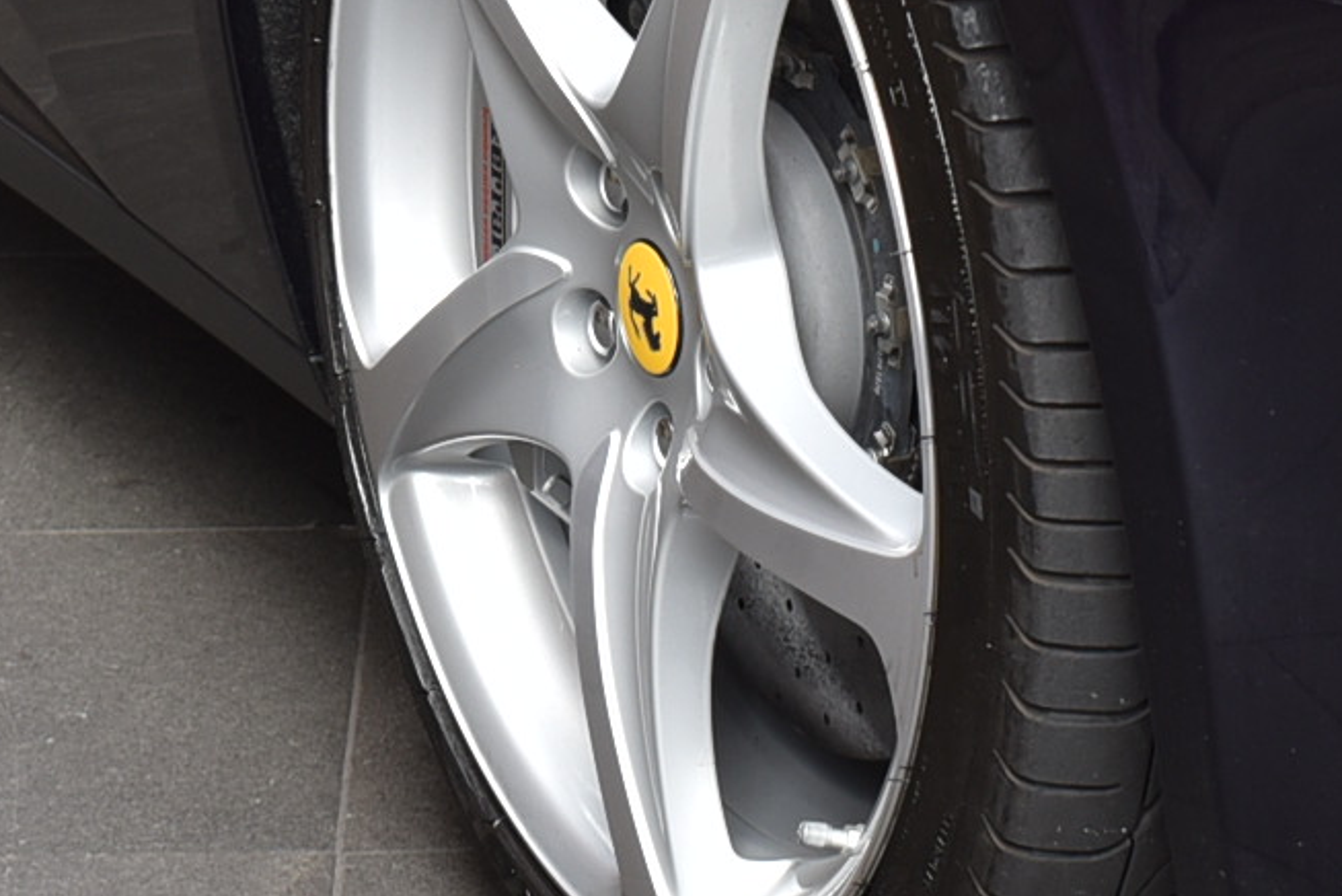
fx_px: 9249
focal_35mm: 248
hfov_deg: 8.2
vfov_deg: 5.5
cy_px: -740
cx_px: 1728
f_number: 4
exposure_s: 1/80
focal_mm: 44
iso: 125
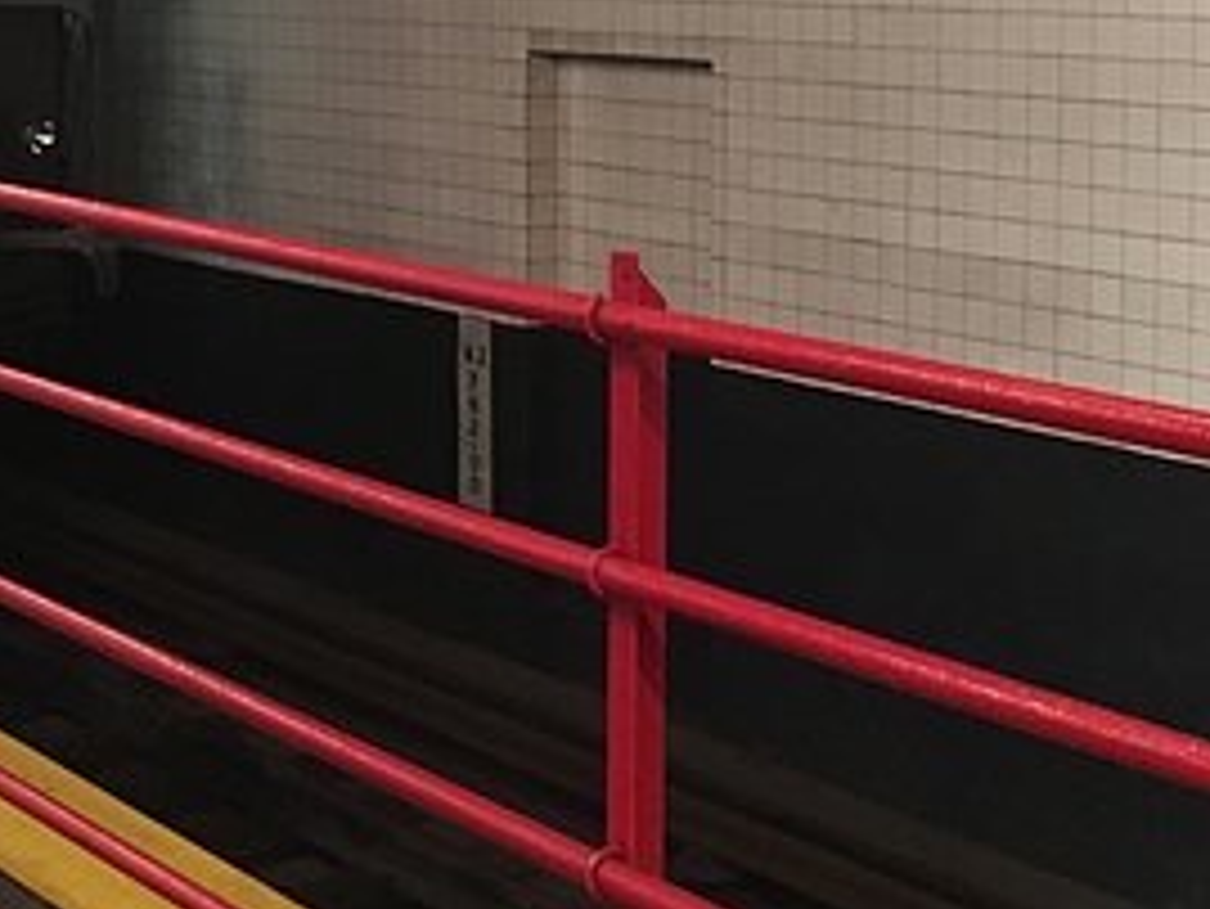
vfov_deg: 17.9
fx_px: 2833
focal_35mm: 81
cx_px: 238
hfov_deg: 23.7
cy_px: 92
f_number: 2.2
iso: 250
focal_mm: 4.15
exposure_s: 1/15
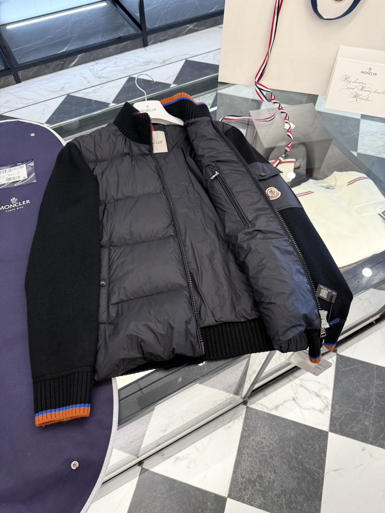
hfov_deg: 56.8
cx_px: 192
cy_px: 256
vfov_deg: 71.6
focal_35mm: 24
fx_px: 356
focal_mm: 6.76
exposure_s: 1/121
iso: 200
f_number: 1.78
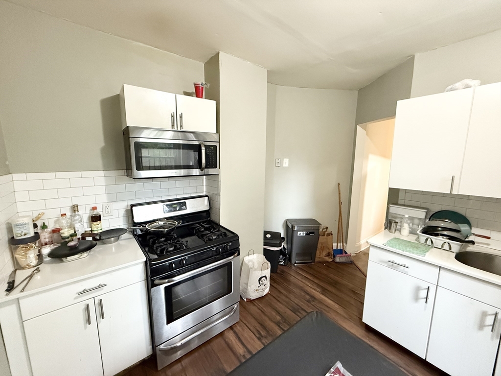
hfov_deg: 102.1
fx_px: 203
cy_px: 188
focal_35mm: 14
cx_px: 250
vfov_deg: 85.7
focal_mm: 2.22
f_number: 2.2
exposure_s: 1/60
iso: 800
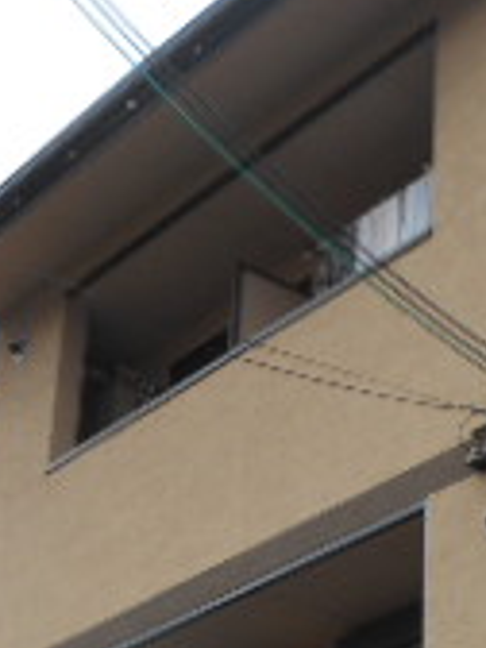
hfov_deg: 14.9
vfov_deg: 19.4
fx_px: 1853
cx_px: 285
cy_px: 617
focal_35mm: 99
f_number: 3.2
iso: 80
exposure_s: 1/320
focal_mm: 4.6
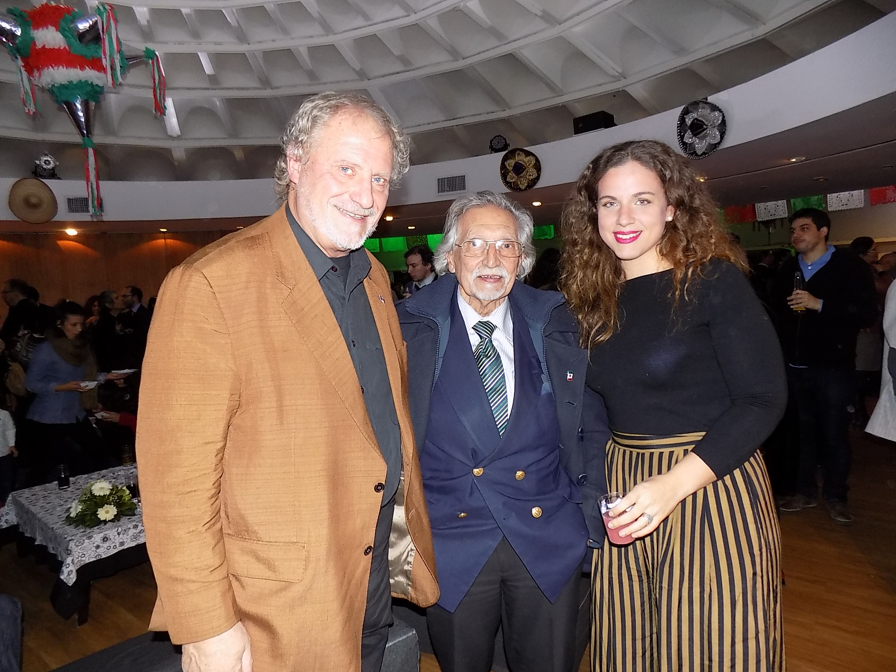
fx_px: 595
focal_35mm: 23
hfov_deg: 73.9
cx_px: 448
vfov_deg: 58.9
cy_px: 336
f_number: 3.1
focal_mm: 4
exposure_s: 1/30
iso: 200
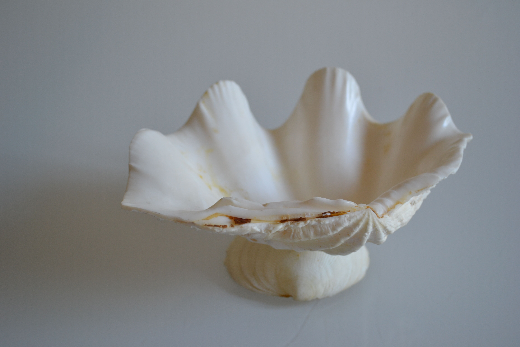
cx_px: 260
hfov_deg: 43.6
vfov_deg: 29.9
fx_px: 650
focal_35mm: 45
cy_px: 174
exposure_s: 1/40
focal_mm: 30
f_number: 4.5
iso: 400
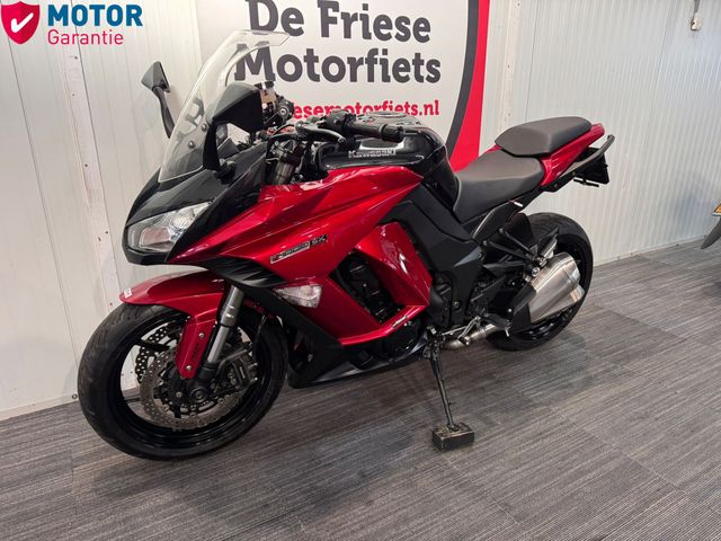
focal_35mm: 24
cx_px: 360
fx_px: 500
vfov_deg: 56.8
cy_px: 270
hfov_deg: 71.6
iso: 320
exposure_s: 1/50
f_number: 1.78
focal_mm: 6.76
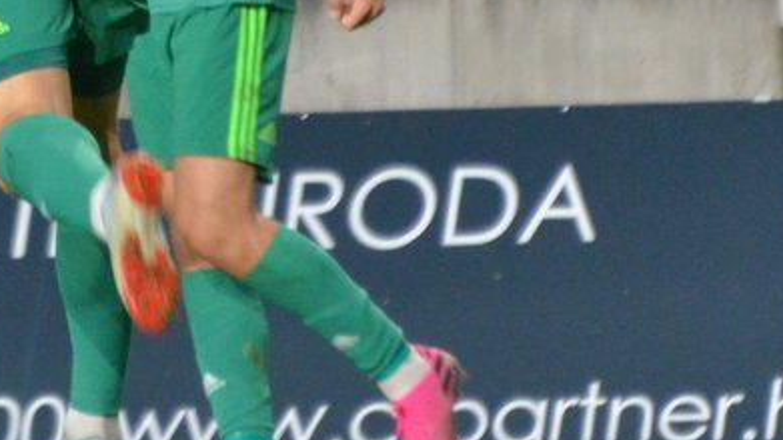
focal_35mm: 1446
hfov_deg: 1.5
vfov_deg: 0.8
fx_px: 30024
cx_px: 50
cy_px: -271
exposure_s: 1/200
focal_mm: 300
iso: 2000
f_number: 5.6
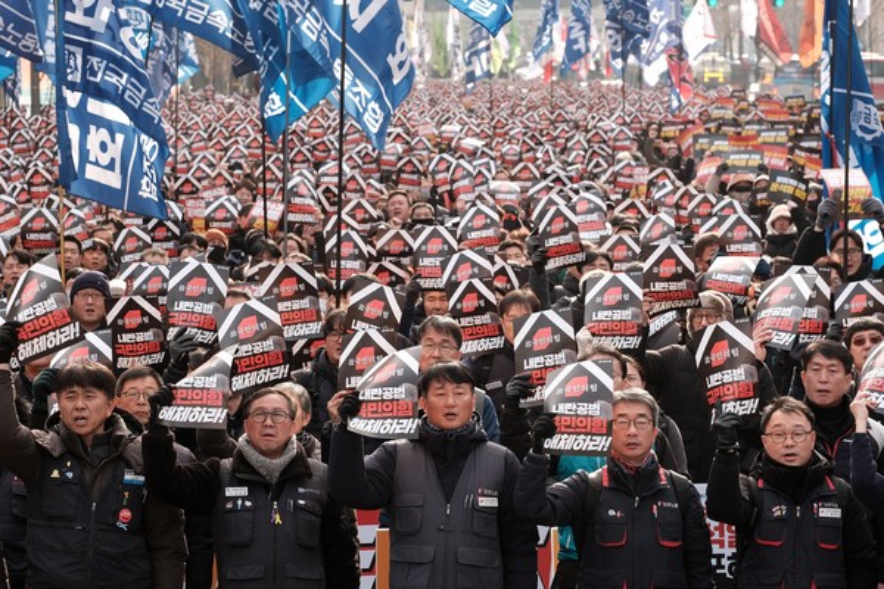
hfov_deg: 15.2
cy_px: 294
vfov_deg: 10.2
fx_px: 3315
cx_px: 442
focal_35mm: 135
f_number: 6.4
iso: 640
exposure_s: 1/250
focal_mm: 90
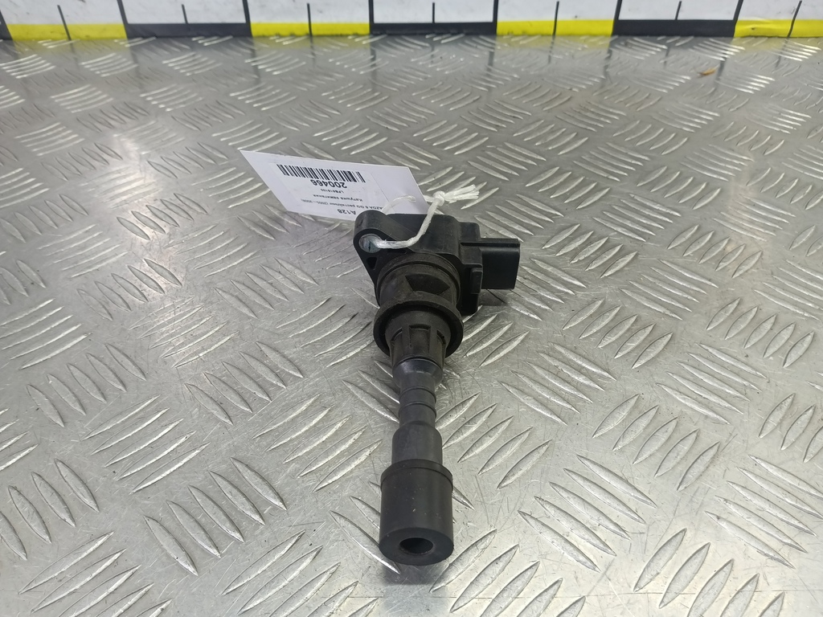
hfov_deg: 73.9
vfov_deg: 58.9
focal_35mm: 23
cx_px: 412
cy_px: 308
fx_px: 547
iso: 139
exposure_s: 1/50
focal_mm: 4.11
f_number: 1.6
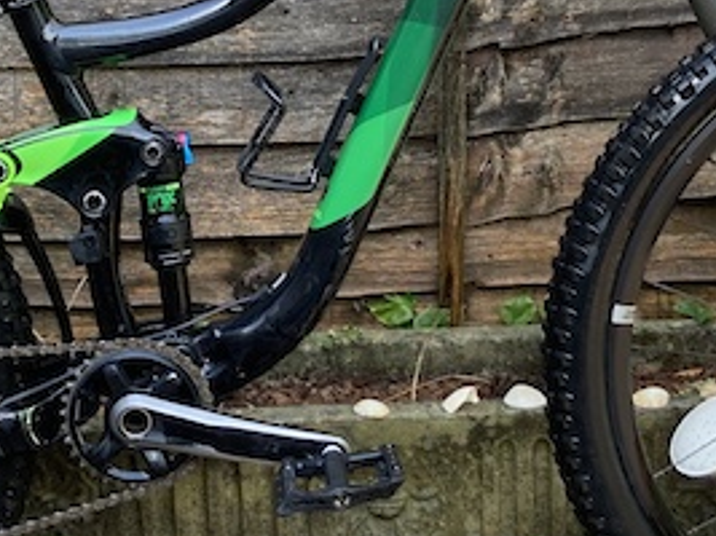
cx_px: 260
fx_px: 1737
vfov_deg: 17.5
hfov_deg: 23.2
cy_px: 131
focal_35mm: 84
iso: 20
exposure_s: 1/159
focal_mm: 3.99
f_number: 1.8
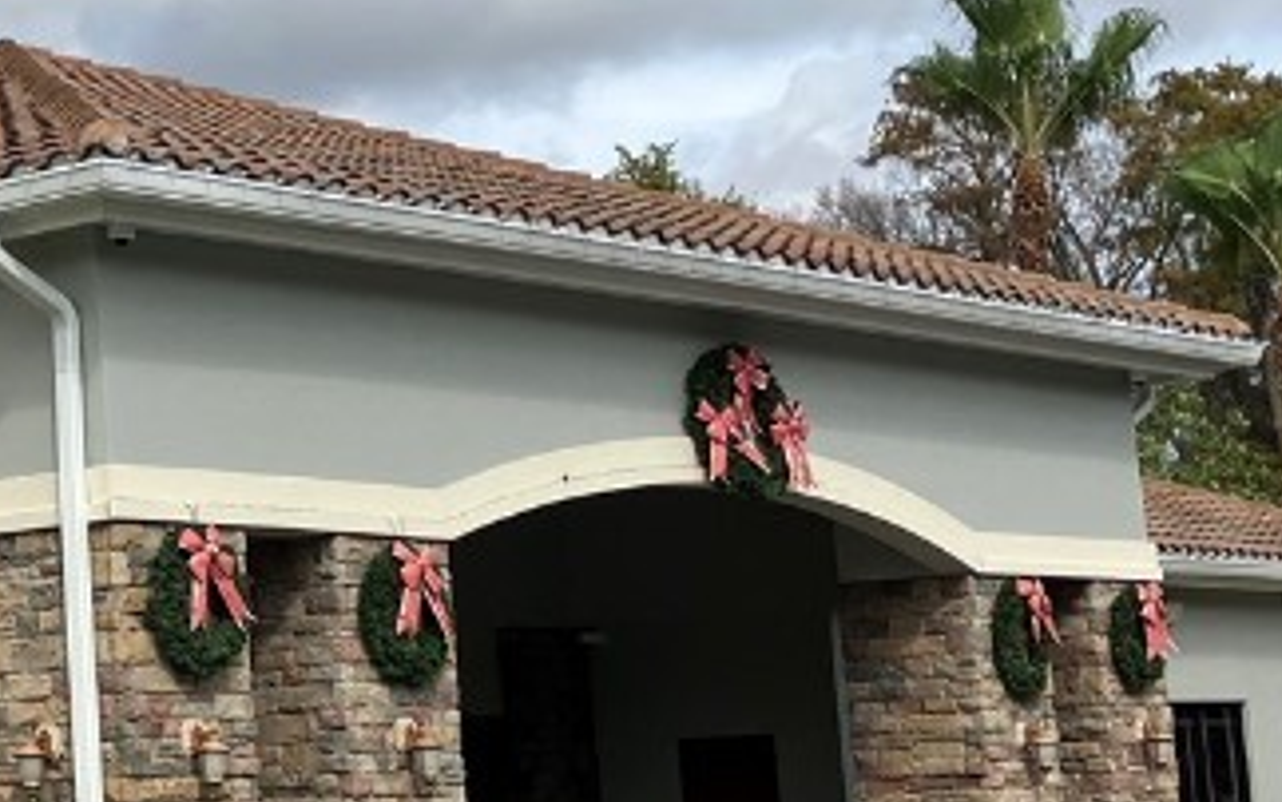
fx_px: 3285
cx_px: -179
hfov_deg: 20.9
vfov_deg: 13.9
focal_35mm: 94
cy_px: 246
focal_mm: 3.99
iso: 32
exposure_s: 1/2558
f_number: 1.8
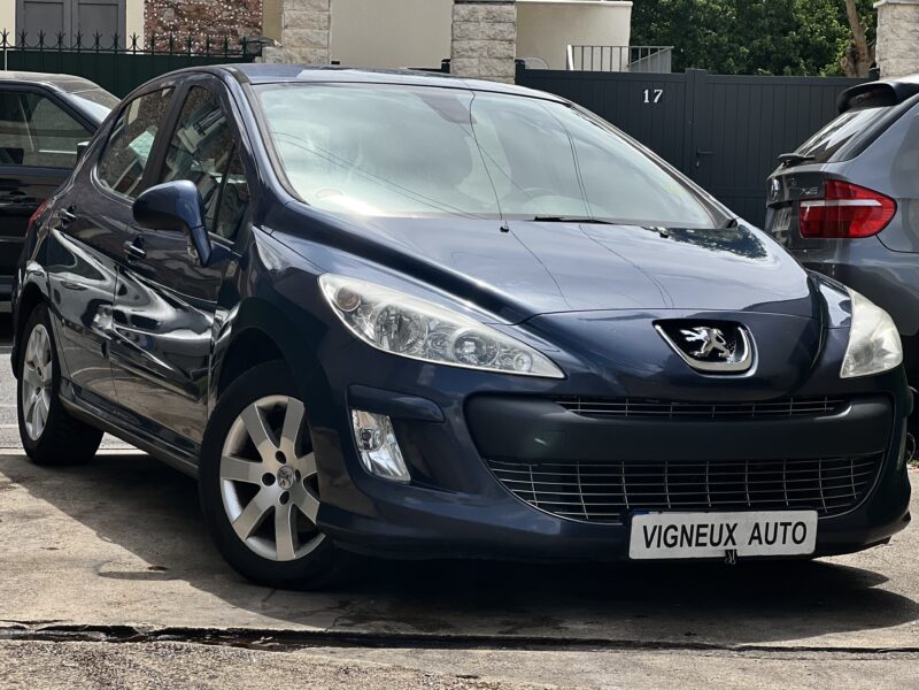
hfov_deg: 25.3
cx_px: 460
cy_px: 345
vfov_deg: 19.1
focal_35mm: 77
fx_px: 2044
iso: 32
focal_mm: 9
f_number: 2.8
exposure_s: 1/791
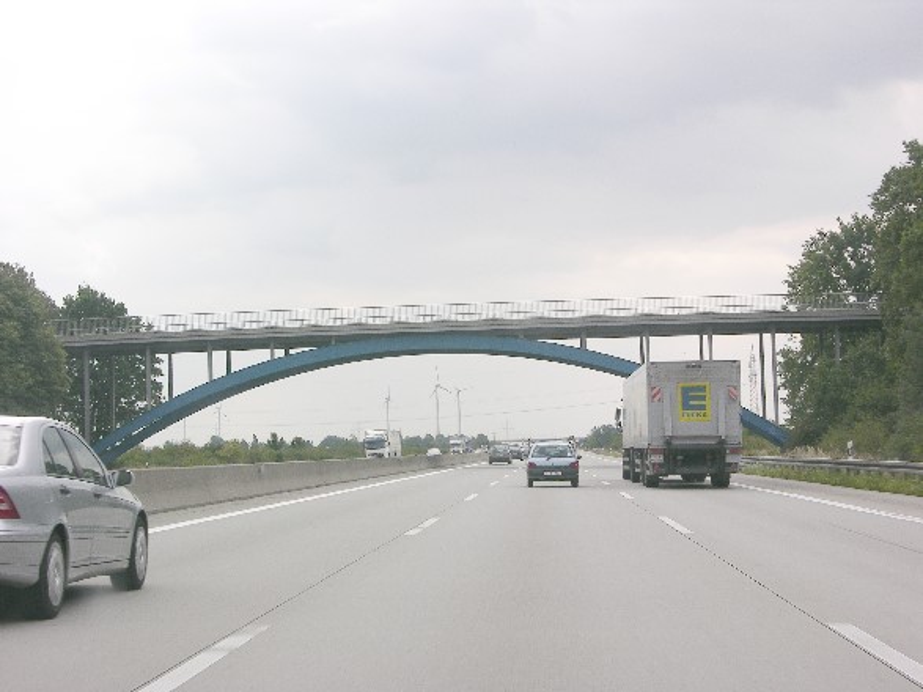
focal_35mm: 74
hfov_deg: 26.3
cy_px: 346
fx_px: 1973
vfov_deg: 19.9
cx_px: 462
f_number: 6.7
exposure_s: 1/145
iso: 50
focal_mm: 18.8
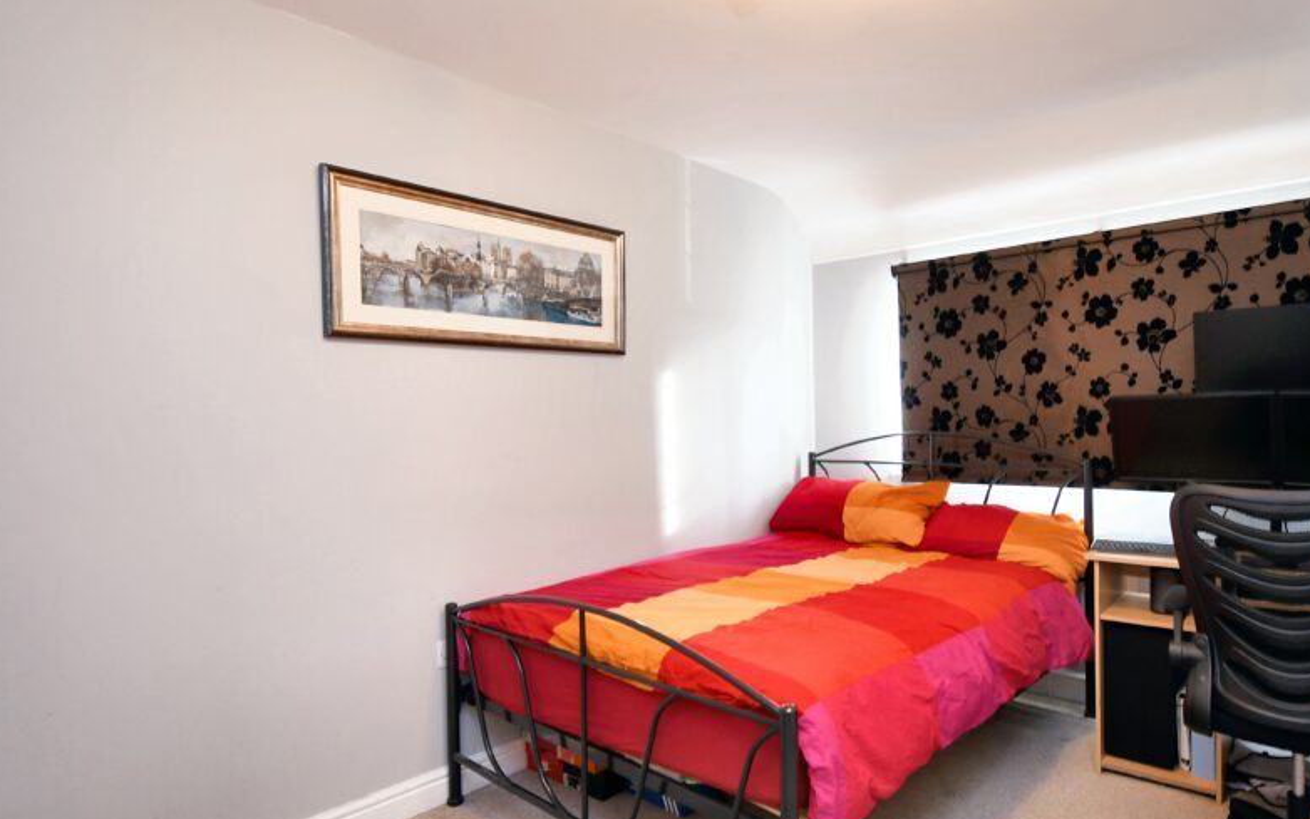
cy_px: 437
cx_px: 766
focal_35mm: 20
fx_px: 714
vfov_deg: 59.6
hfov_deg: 84.3
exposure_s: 1/13
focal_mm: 10
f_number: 4.5
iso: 560
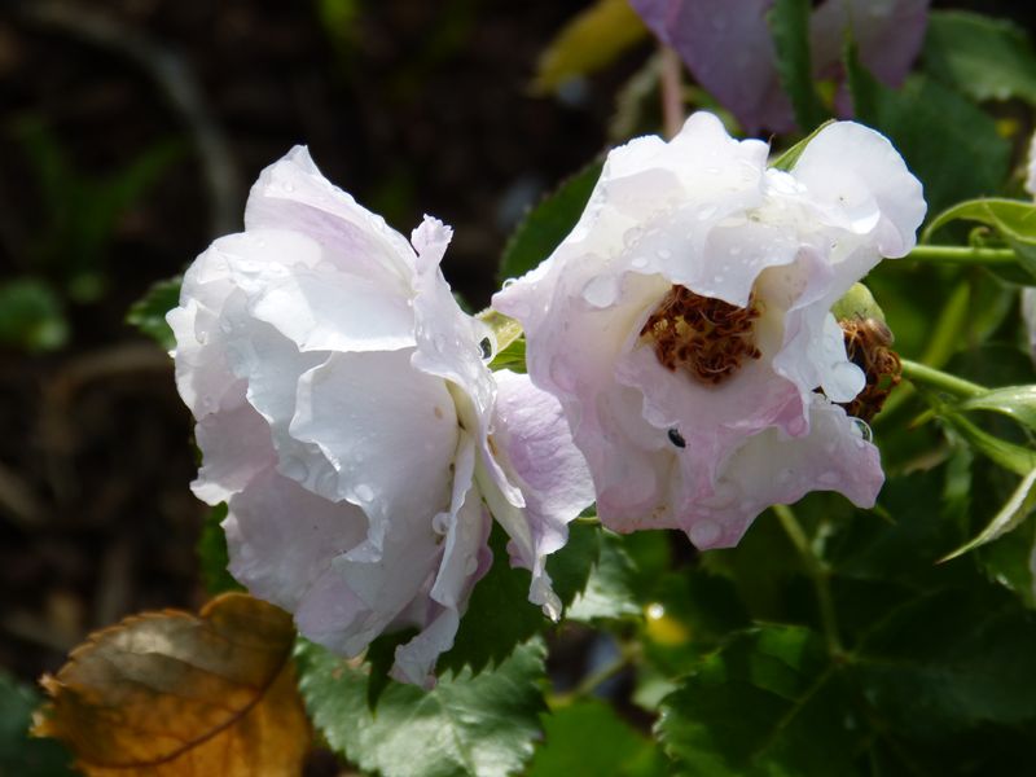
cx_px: 518
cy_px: 388
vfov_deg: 8.7
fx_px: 5088
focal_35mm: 170
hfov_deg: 11.6
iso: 100
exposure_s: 1/500
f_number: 4
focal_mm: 30.7
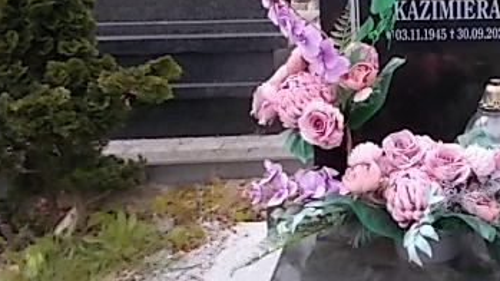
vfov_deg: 23.0
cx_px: 443
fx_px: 689
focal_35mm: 52
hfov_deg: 37.5
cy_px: 99
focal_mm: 4.6
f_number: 3.2
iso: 80
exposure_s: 1/400
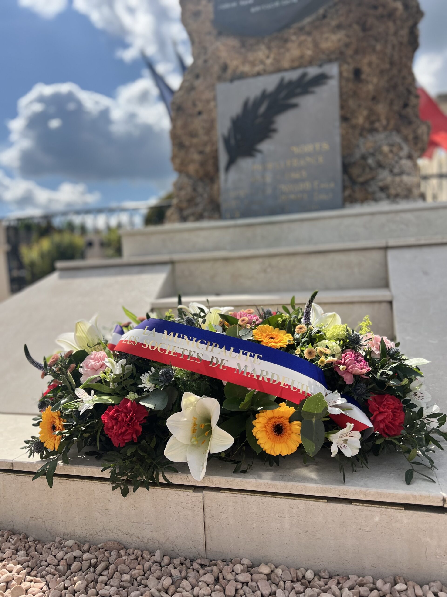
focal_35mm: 26
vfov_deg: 67.3
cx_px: 224
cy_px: 298
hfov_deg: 53.1
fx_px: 448
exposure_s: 1/3704
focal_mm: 5.7
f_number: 1.5
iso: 50
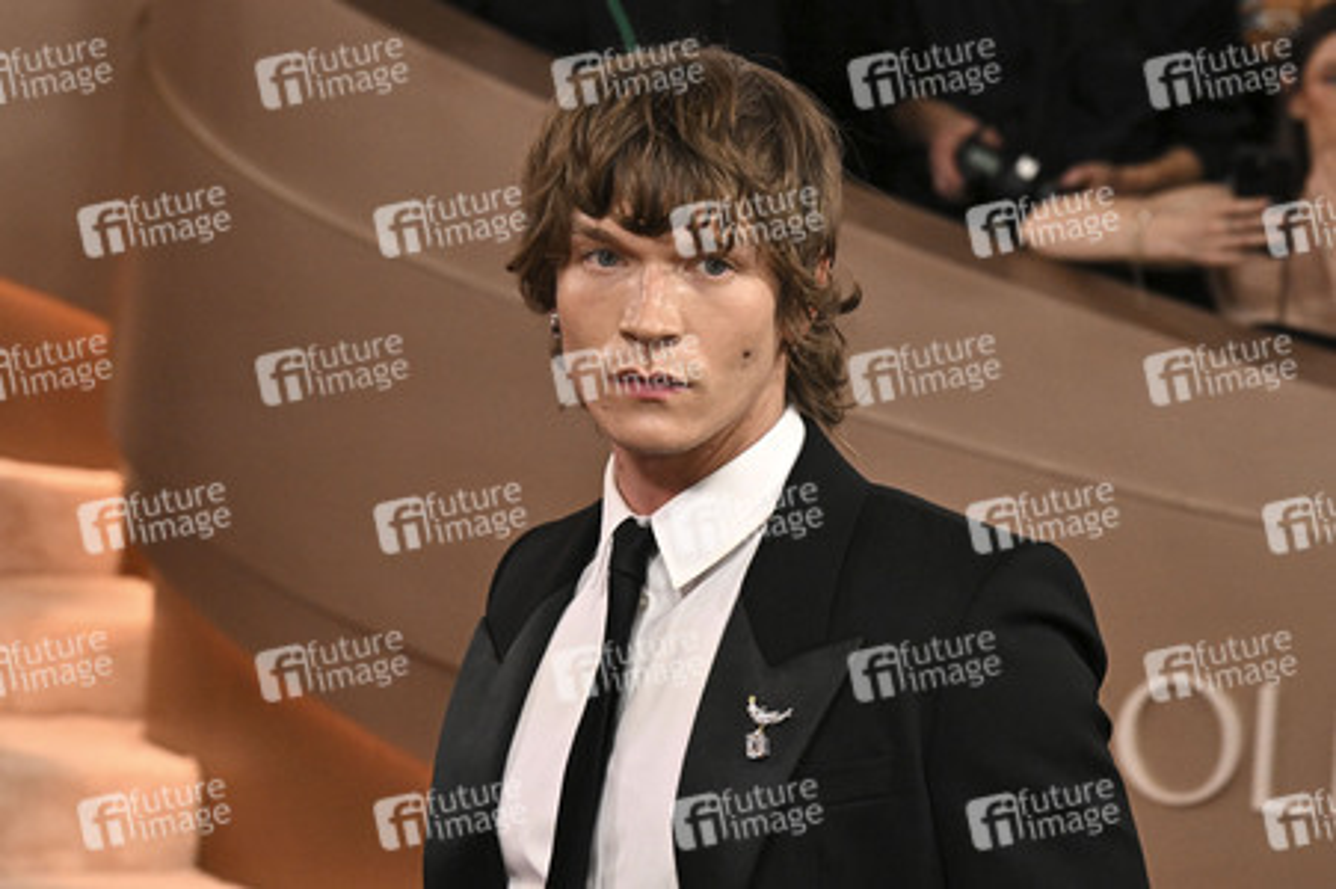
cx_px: 668
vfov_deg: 7.7
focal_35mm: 178
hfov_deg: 11.6
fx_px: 6601
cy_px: 444
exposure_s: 1/320
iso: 2500
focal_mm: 119
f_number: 5.6
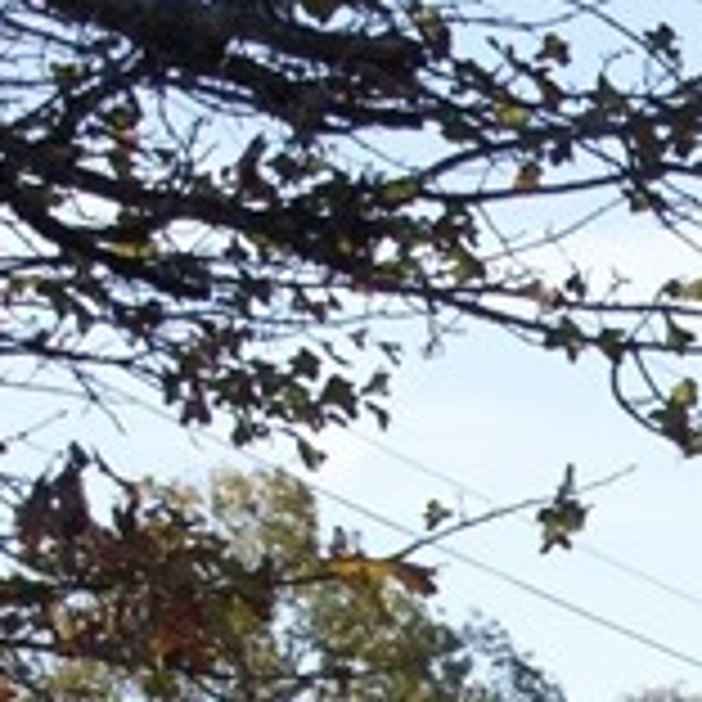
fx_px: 8122
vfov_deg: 4.8
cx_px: 1858
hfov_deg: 4.8
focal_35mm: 354
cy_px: 1582
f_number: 6.3
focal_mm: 40
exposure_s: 1/200
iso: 100
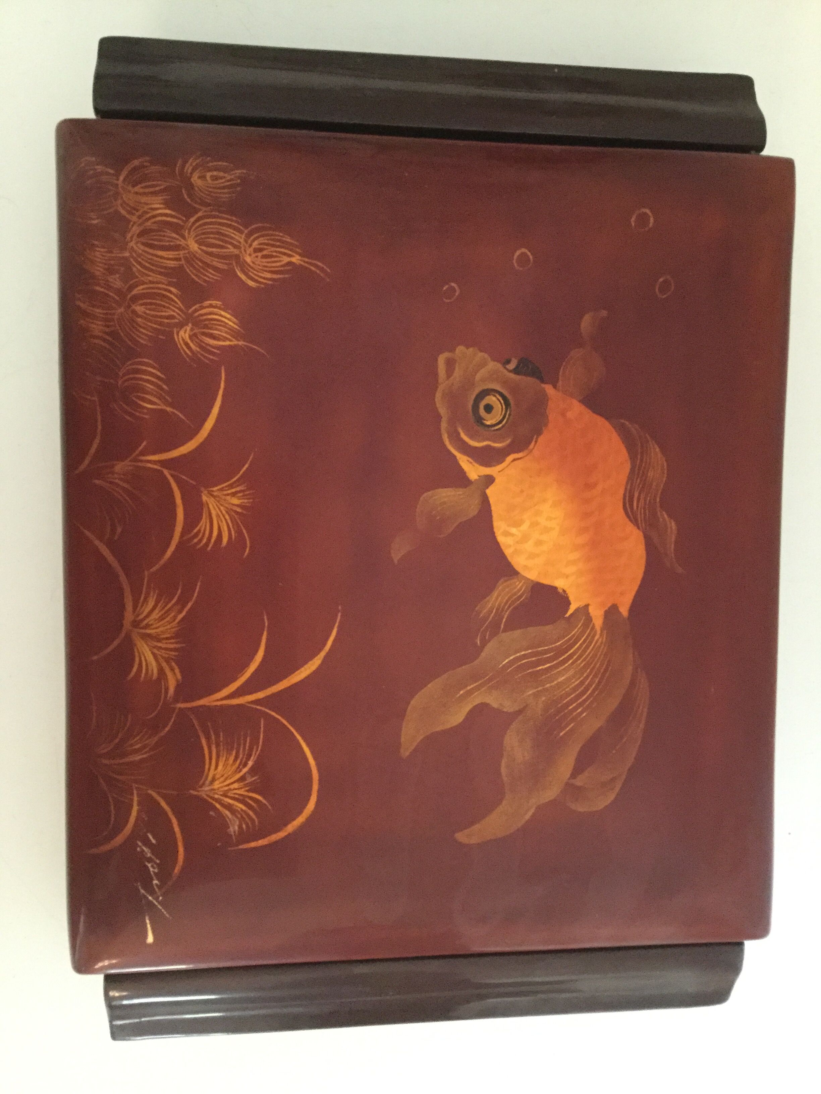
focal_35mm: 31
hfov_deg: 45.4
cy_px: 547
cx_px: 410
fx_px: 980
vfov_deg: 58.4
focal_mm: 3.3
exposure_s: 1/17
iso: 320
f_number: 2.4
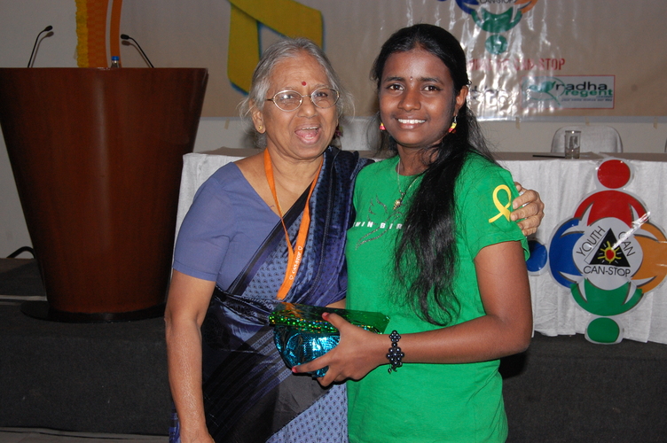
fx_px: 972
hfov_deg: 37.9
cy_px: 222
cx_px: 334
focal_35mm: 52
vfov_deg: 25.7
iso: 800
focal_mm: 35
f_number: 9
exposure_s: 1/160
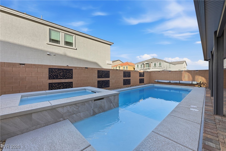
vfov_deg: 81.2
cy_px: 76
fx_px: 88
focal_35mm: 14
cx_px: 113
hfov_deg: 104.3
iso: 100
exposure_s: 1/800
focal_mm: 14
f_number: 9
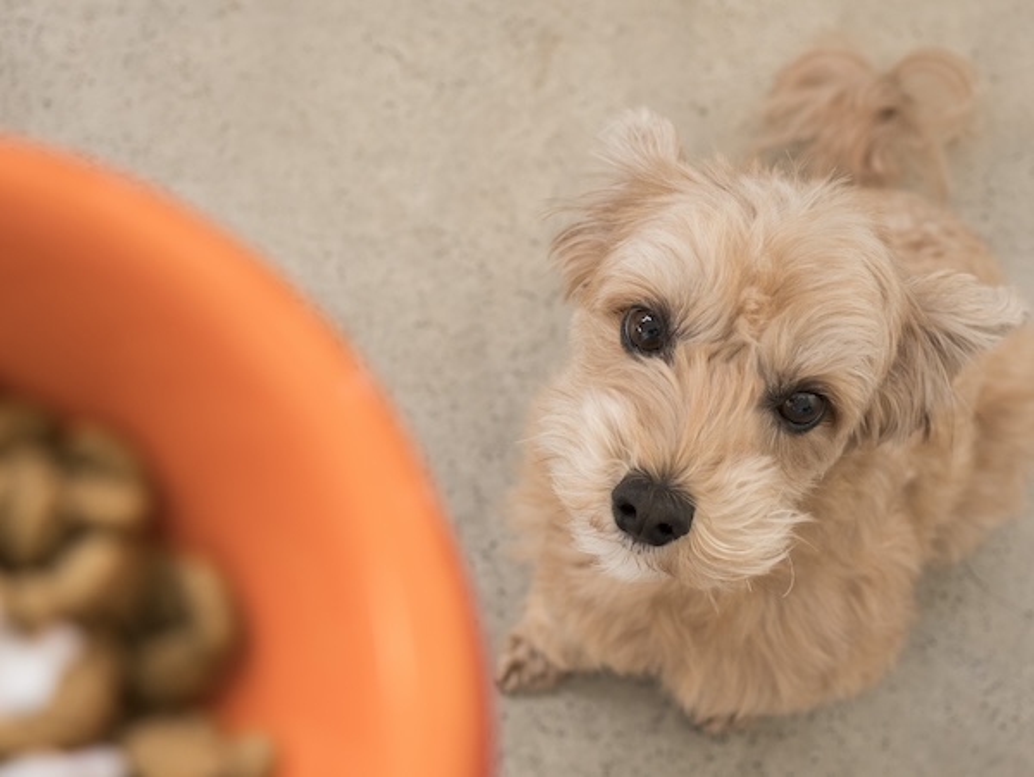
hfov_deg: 32.2
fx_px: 1794
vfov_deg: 24.4
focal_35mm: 60
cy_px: 388
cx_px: 517
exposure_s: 1/100
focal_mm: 30
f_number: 4.5
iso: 400
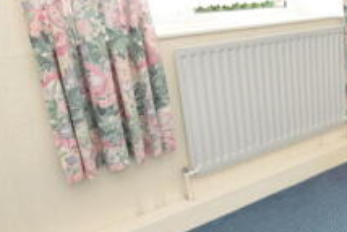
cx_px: 403
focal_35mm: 46
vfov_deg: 29.3
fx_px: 444
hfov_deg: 35.1
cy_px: 118
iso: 800
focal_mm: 10
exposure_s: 1/80
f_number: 4.5
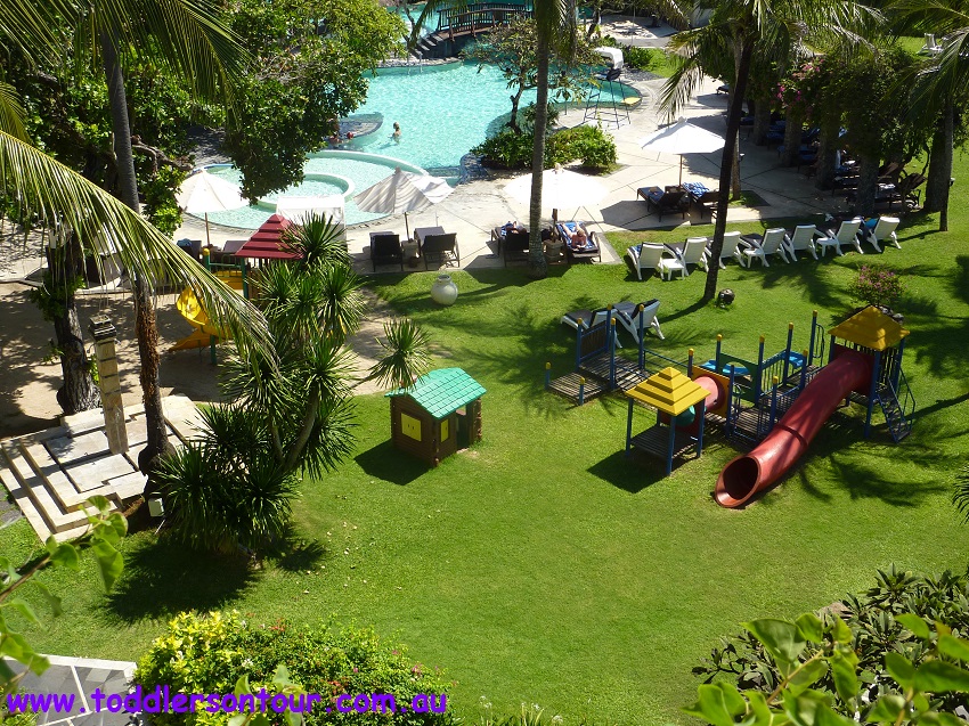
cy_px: 363
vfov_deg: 32.2
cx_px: 484
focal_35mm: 45
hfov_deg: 42.1
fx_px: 1259
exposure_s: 1/400
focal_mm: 7.3
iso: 80
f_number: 4
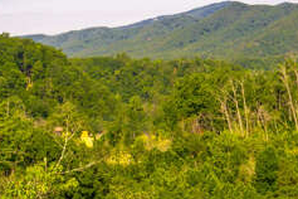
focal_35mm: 107
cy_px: 60
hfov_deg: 19.1
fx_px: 886
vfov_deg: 12.8
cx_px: 123
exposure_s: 1/200
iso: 100
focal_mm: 33
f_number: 10
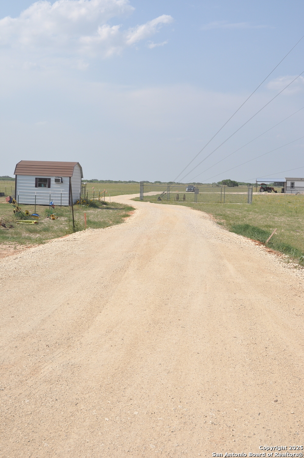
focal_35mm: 51
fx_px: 648
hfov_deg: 26.4
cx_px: 152
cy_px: 229
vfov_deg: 38.9
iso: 200
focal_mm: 34
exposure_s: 1/400
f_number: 10
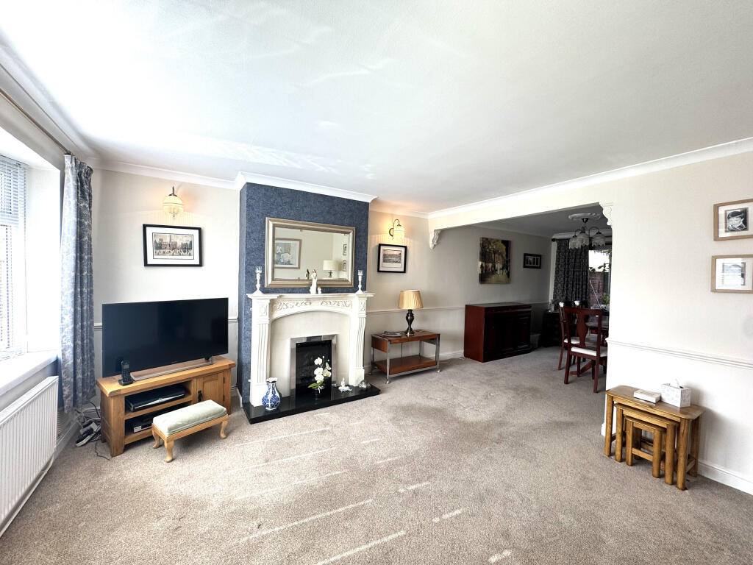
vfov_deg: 85.7
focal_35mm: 14
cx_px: 376
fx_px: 305
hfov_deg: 102.1
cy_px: 282
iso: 40
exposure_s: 1/100
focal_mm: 2.22
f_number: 2.2
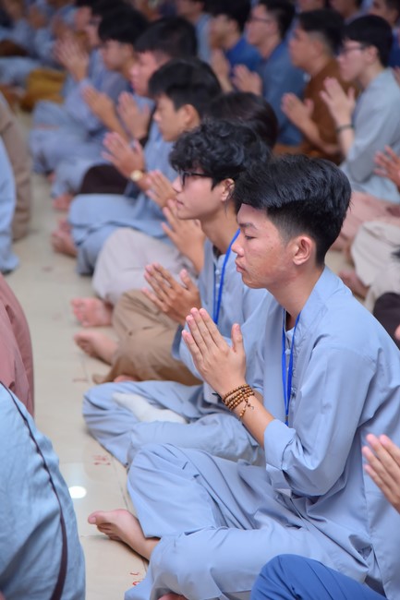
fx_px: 1751
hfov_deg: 13.0
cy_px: 300
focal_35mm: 105
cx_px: 200
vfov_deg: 19.5
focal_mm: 105
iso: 1250
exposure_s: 1/160
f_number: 4.5
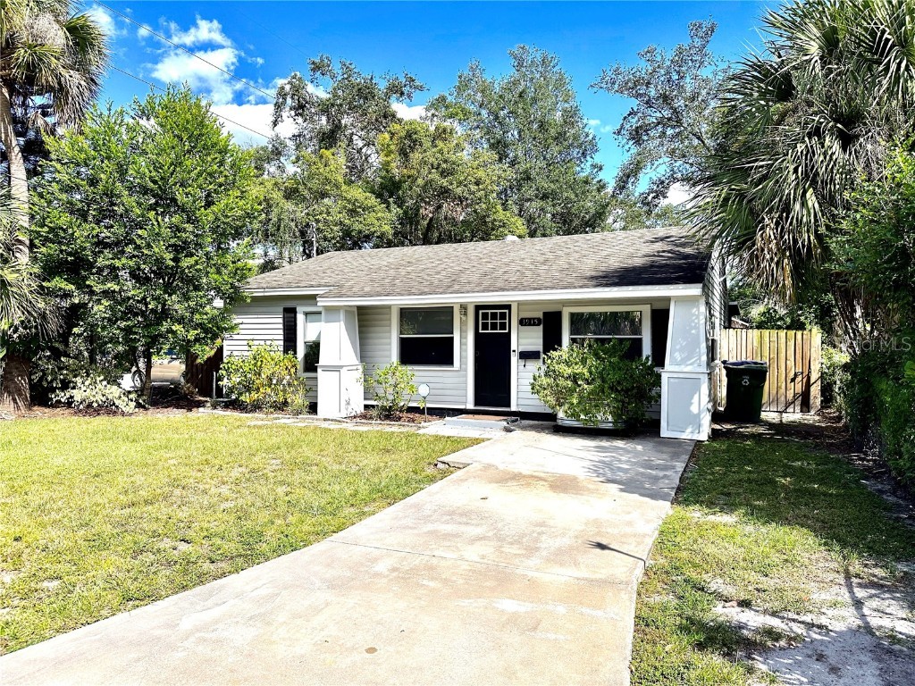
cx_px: 458
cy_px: 343
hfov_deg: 71.6
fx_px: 634
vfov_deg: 56.8
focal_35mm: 24
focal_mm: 6.86
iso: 80
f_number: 1.78
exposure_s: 1/4348
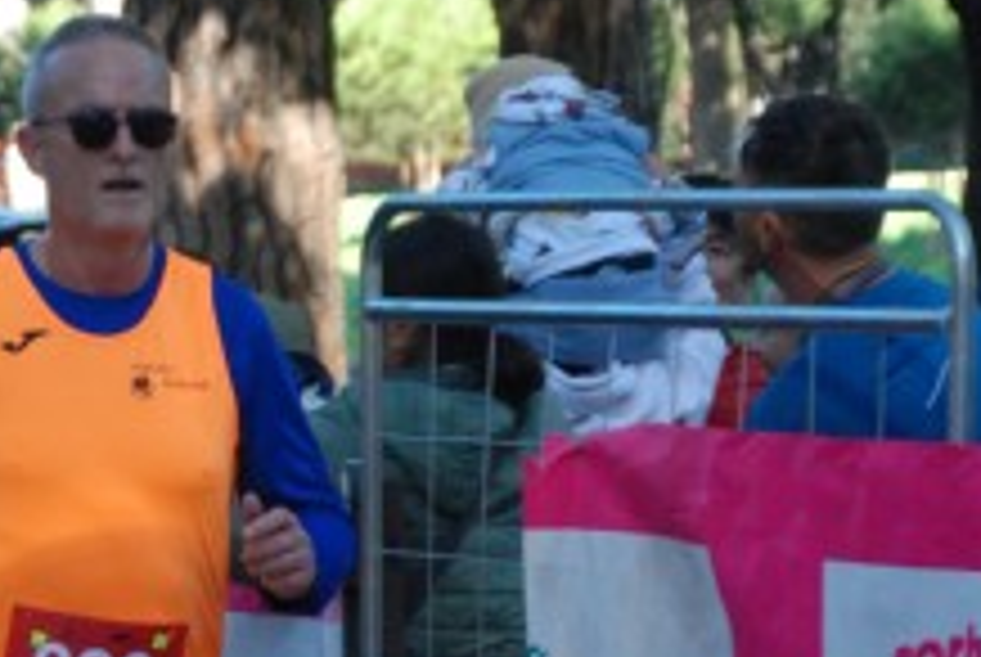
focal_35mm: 289
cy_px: 630
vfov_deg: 4.8
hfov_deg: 7.1
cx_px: 173
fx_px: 7886
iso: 1000
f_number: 5.6
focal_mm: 70
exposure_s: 1/320
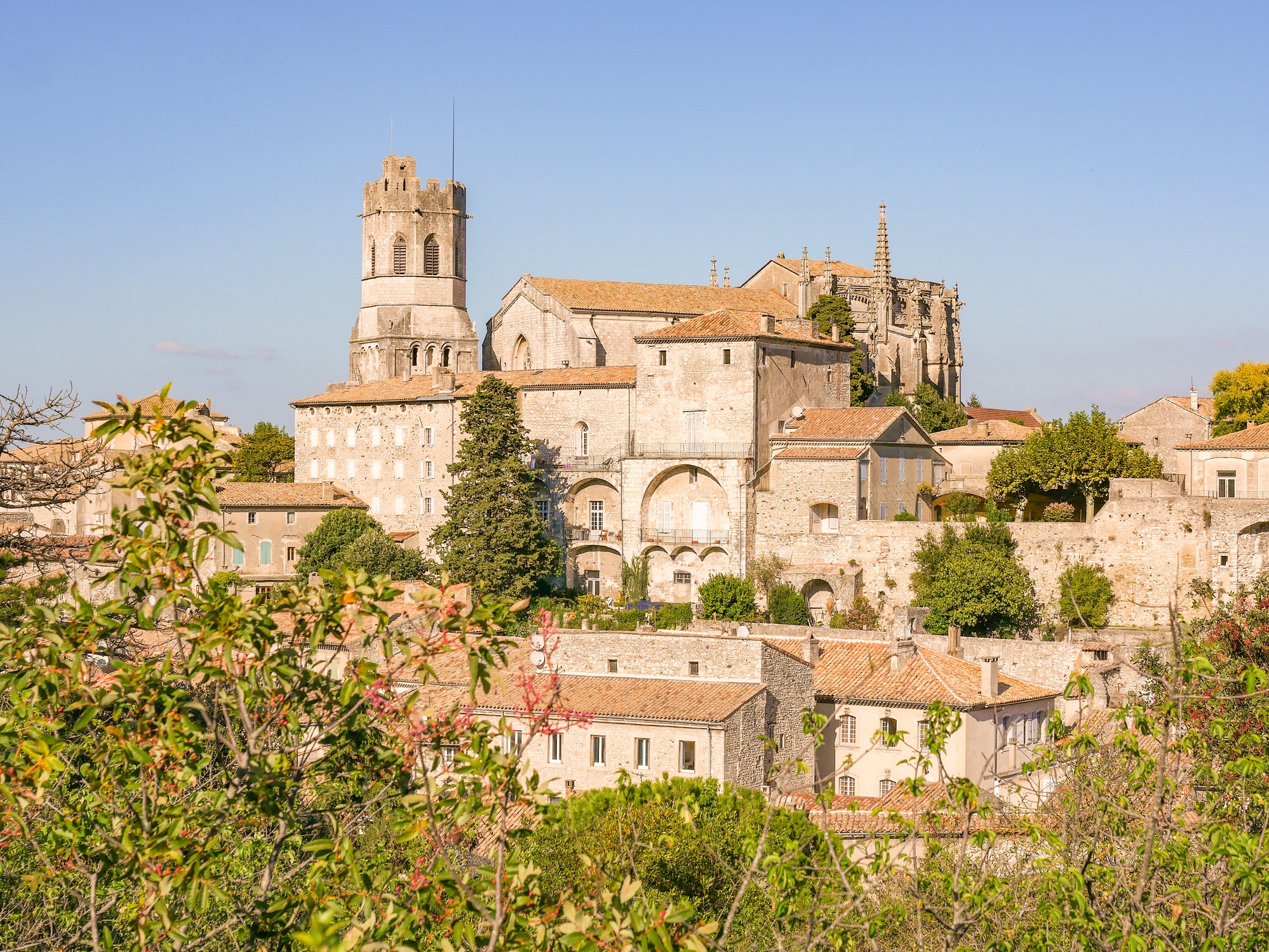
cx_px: 634
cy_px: 476
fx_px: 2494
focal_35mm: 68
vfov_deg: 21.6
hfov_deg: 28.6
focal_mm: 34
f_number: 9
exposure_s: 1/800
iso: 200
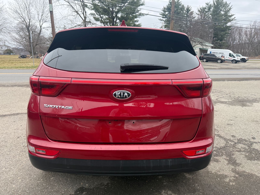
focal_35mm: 24
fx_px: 180
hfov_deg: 71.6
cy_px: 98
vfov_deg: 56.8
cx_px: 130
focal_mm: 6.76
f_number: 1.78
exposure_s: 1/563
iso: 100
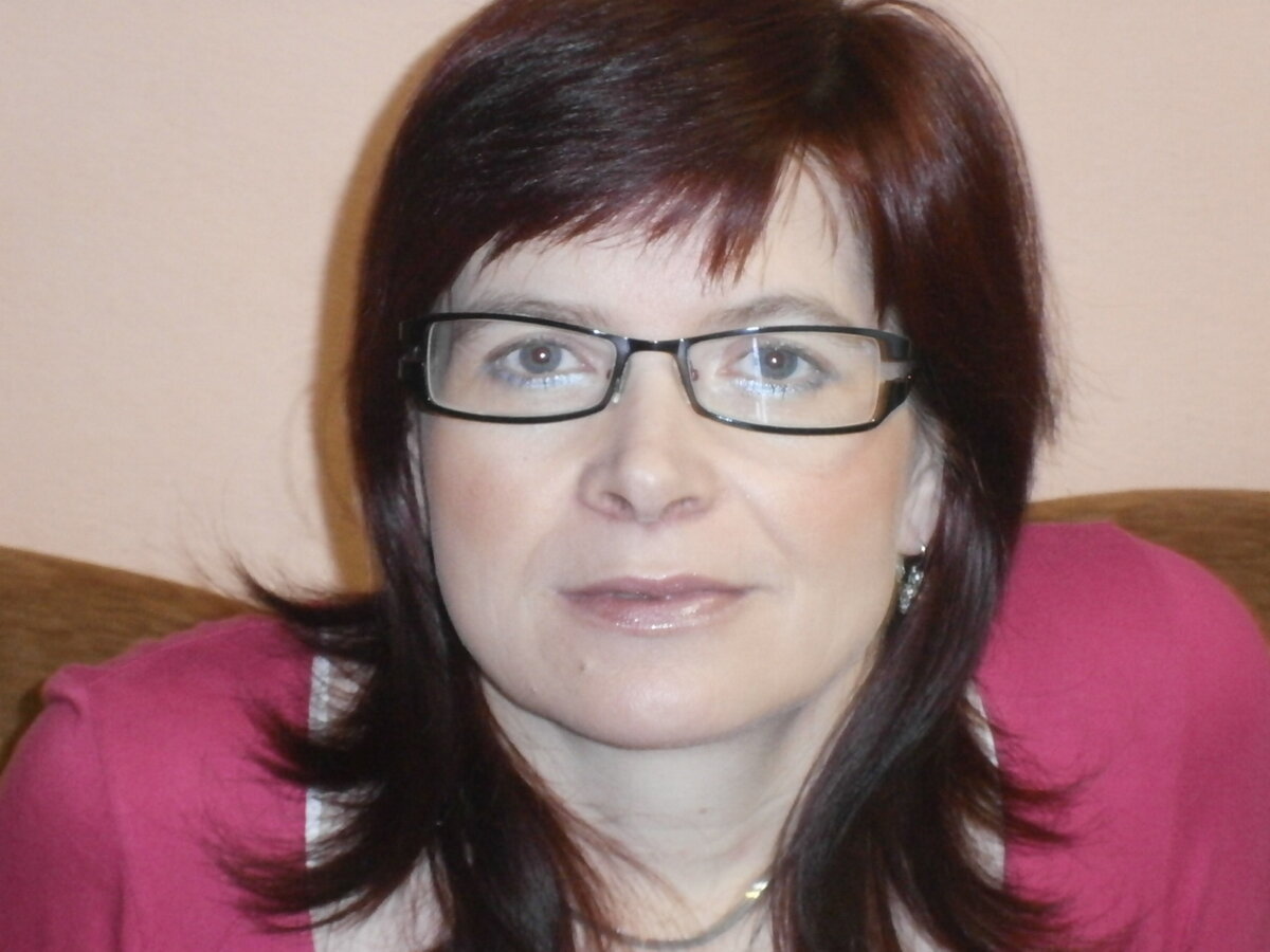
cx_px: 635
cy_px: 476
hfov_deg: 17.7
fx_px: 4072
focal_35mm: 111
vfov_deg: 13.3
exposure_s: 1/8
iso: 800
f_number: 5.8
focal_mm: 19.6
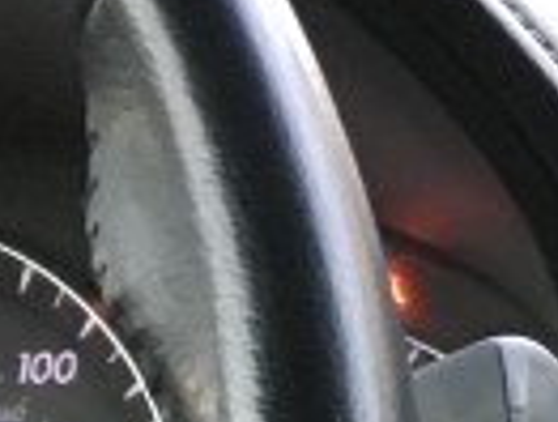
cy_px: 1309
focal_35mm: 226
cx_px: 1555
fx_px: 3653
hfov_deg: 7.8
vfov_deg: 6.1
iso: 160
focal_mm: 4.15
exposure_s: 1/30
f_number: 2.2
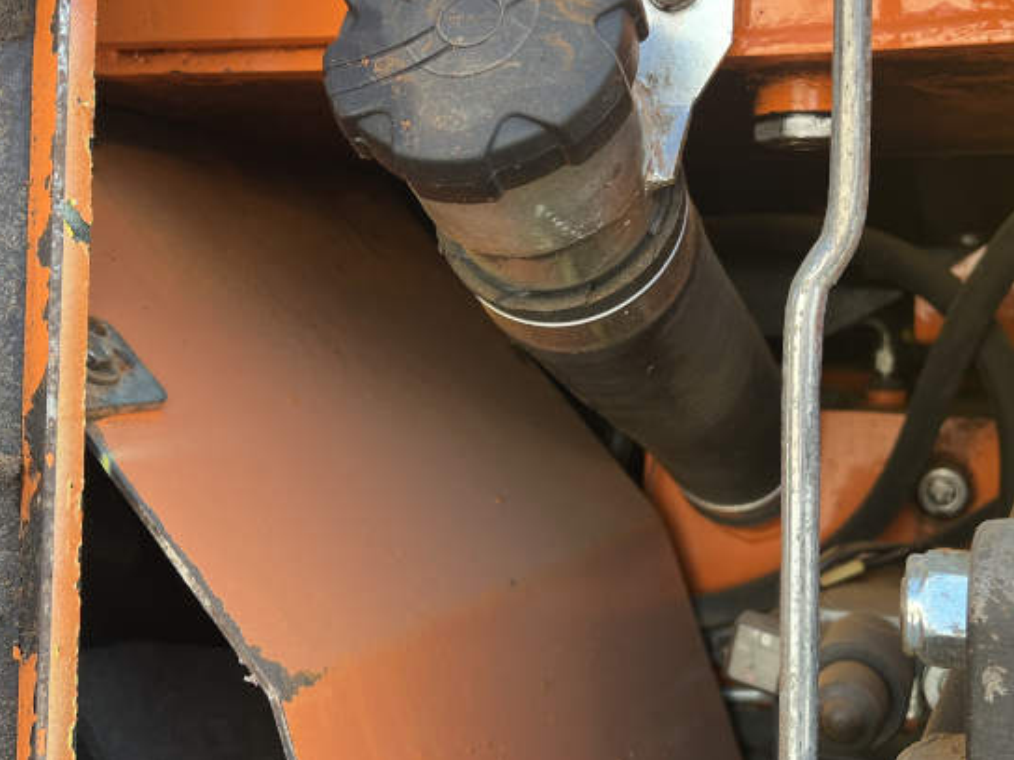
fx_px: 1260
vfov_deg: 33.4
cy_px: 282
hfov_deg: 43.8
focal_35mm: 43
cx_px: 559
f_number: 1.5
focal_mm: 5.7
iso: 40
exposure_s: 1/194
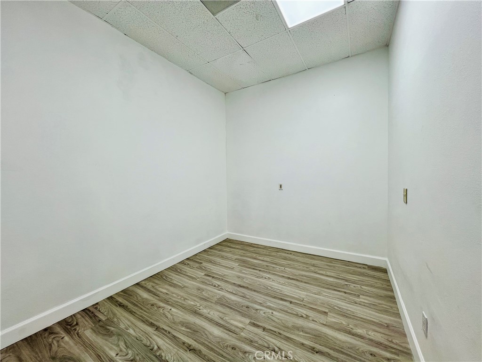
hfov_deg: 106.2
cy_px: 181
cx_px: 241
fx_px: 181
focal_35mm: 13
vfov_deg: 89.9
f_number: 1.8
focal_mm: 1.57
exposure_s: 1/120
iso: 40
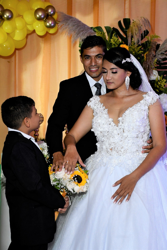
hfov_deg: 18.9
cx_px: 84
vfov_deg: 28.1
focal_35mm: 72
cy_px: 125
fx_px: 501
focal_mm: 48
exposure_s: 1/125
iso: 2200
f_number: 4.5
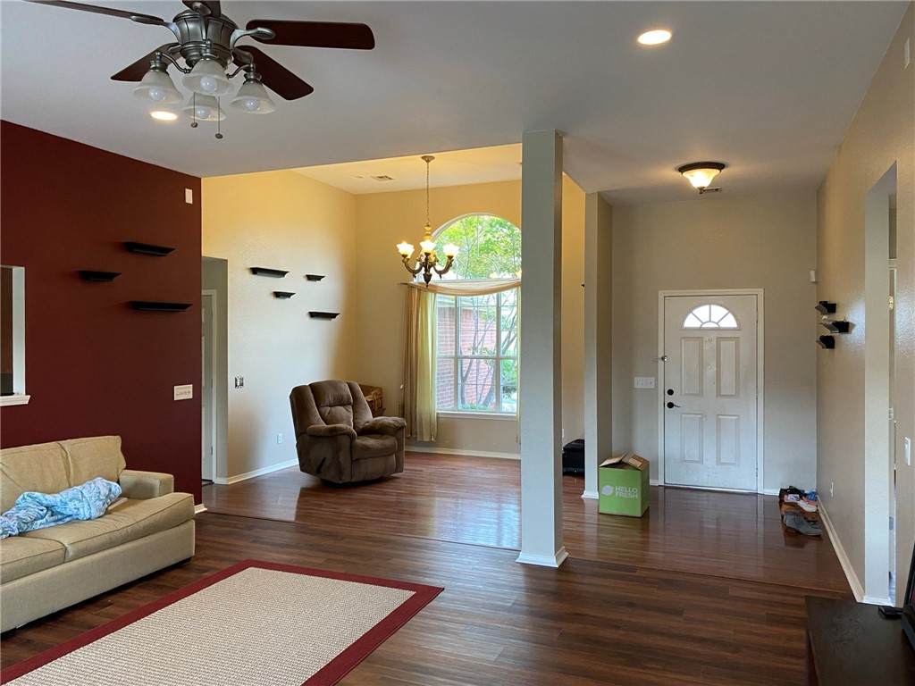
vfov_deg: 53.1
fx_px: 687
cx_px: 458
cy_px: 343
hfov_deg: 67.3
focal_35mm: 26
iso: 200
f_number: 1.8
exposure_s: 1/60
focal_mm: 4.25
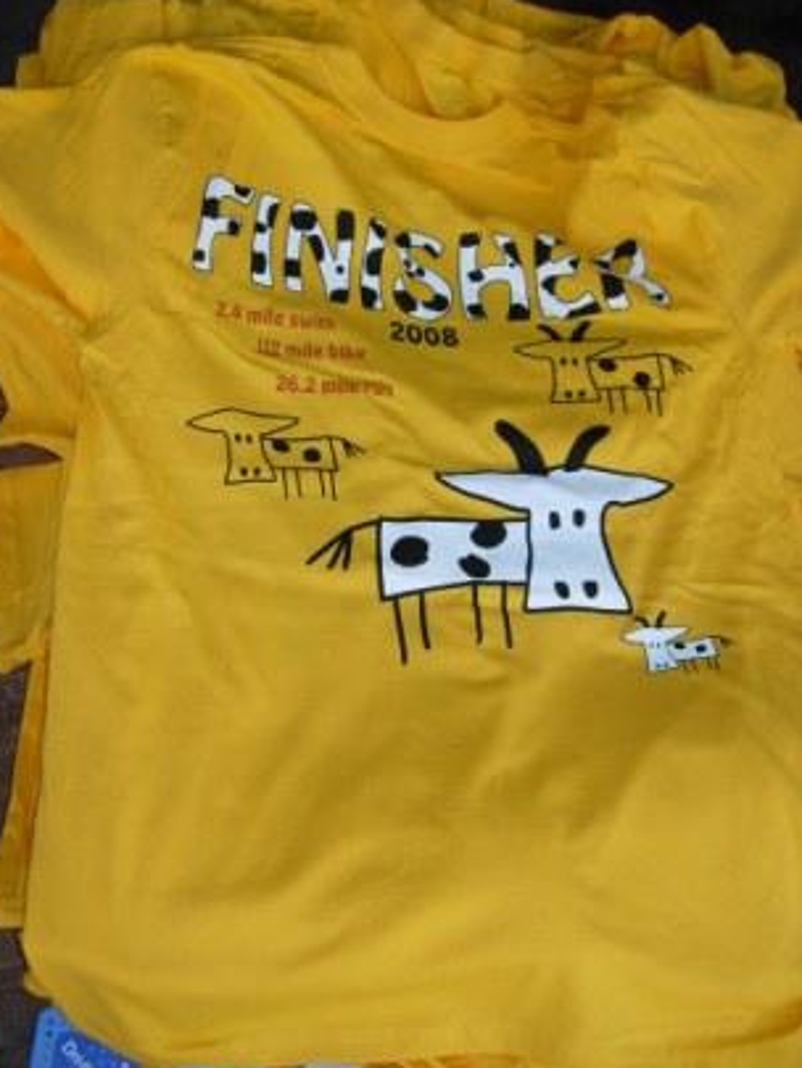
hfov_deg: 34.3
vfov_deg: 44.8
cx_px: 361
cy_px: 501
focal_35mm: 42
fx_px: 1297
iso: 79
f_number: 2.8
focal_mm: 7.8
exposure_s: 1/384
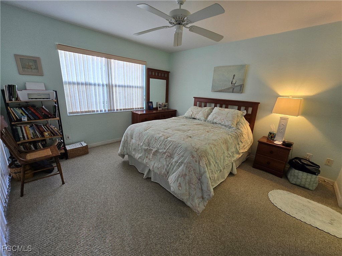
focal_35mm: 13
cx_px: 171
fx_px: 128
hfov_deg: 106.2
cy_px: 128
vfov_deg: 89.9
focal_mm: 2.2
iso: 125
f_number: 2.2
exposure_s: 1/60
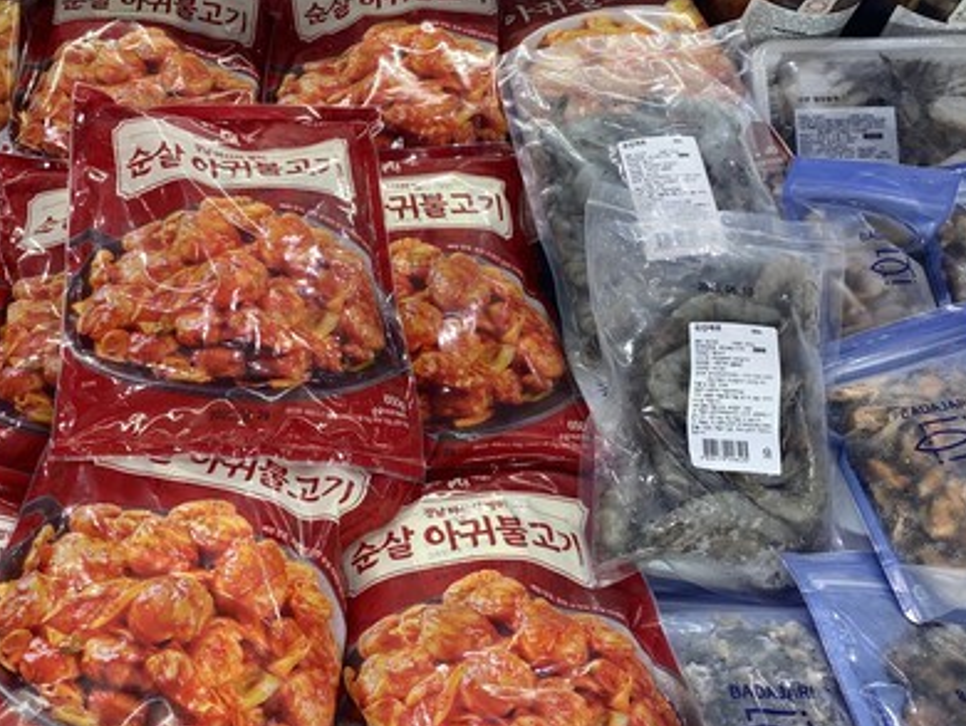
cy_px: 384
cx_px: 315
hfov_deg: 46.0
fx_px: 1117
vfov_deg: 36.0
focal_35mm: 40
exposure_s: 1/120
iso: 50
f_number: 1.8
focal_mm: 4.25
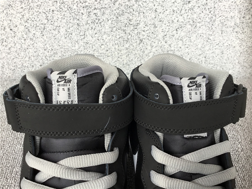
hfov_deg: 58.4
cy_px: 94
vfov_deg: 45.4
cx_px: 126
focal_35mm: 31
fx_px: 226
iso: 32
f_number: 2.4
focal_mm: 3.3
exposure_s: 1/50
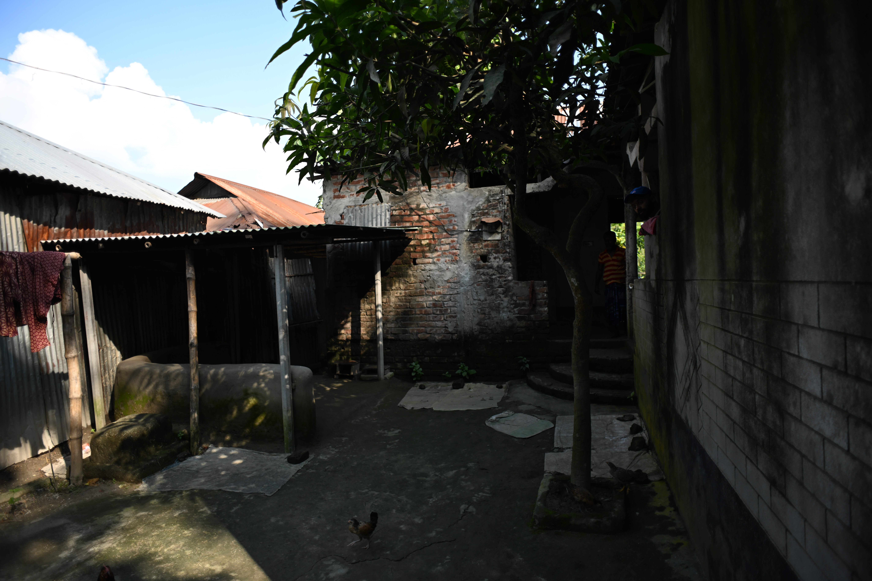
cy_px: 290
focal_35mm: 20
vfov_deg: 61.9
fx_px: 484
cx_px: 436
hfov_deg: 84.0
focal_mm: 20
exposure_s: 1/500
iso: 100
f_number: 2.8
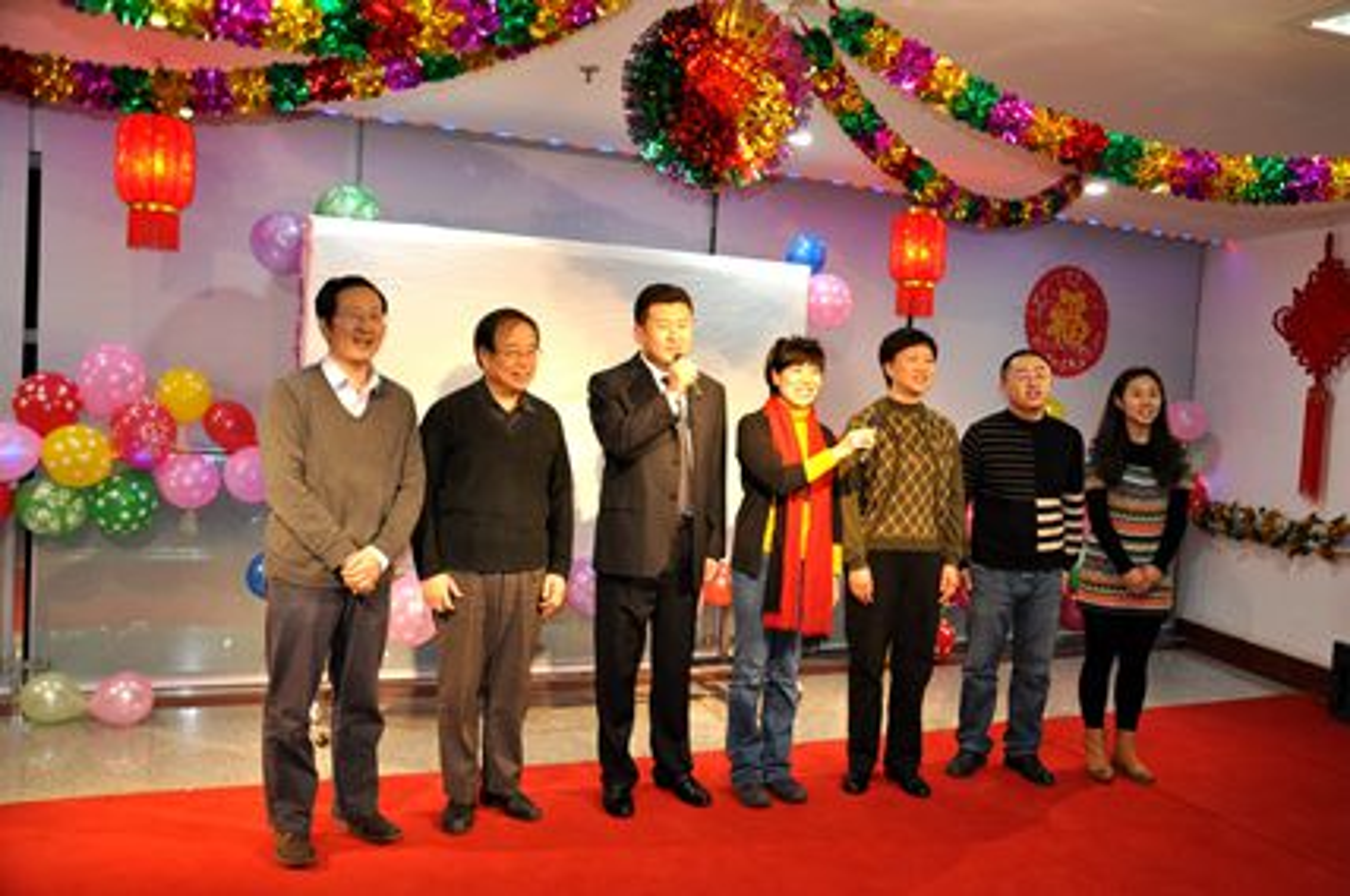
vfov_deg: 47.8
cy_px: 448
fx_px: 1011
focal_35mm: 27
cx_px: 675
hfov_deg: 67.5
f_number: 4
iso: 800
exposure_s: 1/60
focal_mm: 18
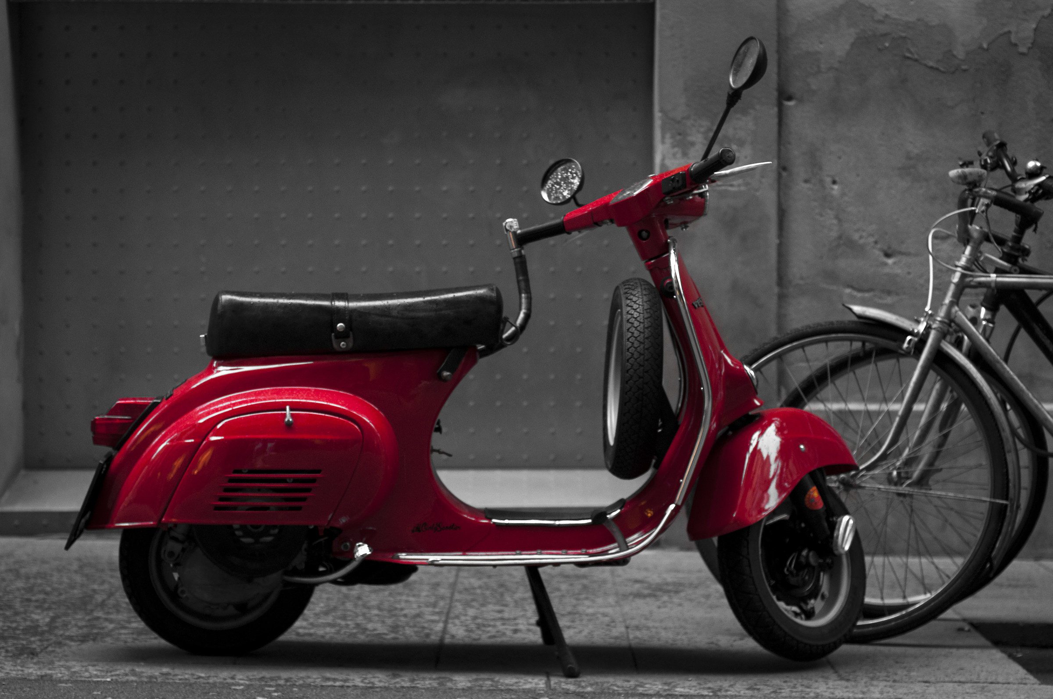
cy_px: 350
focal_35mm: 75
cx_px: 526
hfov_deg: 27.0
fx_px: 2191
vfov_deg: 18.1
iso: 500
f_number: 2.5
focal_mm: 50
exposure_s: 1/50
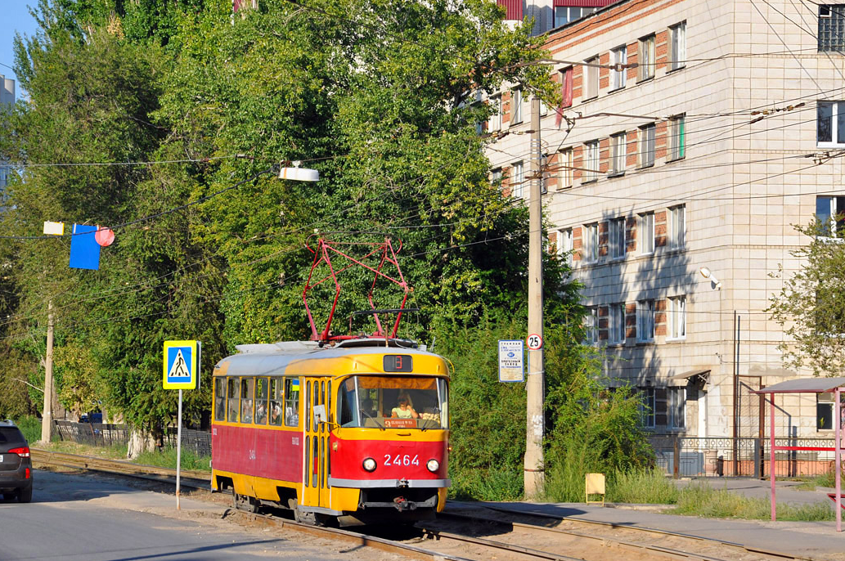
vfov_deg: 11.2
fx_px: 2860
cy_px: 296
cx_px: 357
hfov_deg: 16.8
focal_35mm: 122
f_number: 8
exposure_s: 1/500
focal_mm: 70
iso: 200
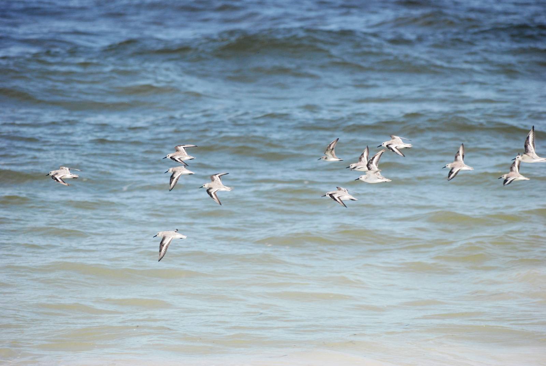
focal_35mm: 255
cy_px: 183
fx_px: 3872
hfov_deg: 8.1
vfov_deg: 5.4
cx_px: 273
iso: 400
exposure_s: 1/2000
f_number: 5.6
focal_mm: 170
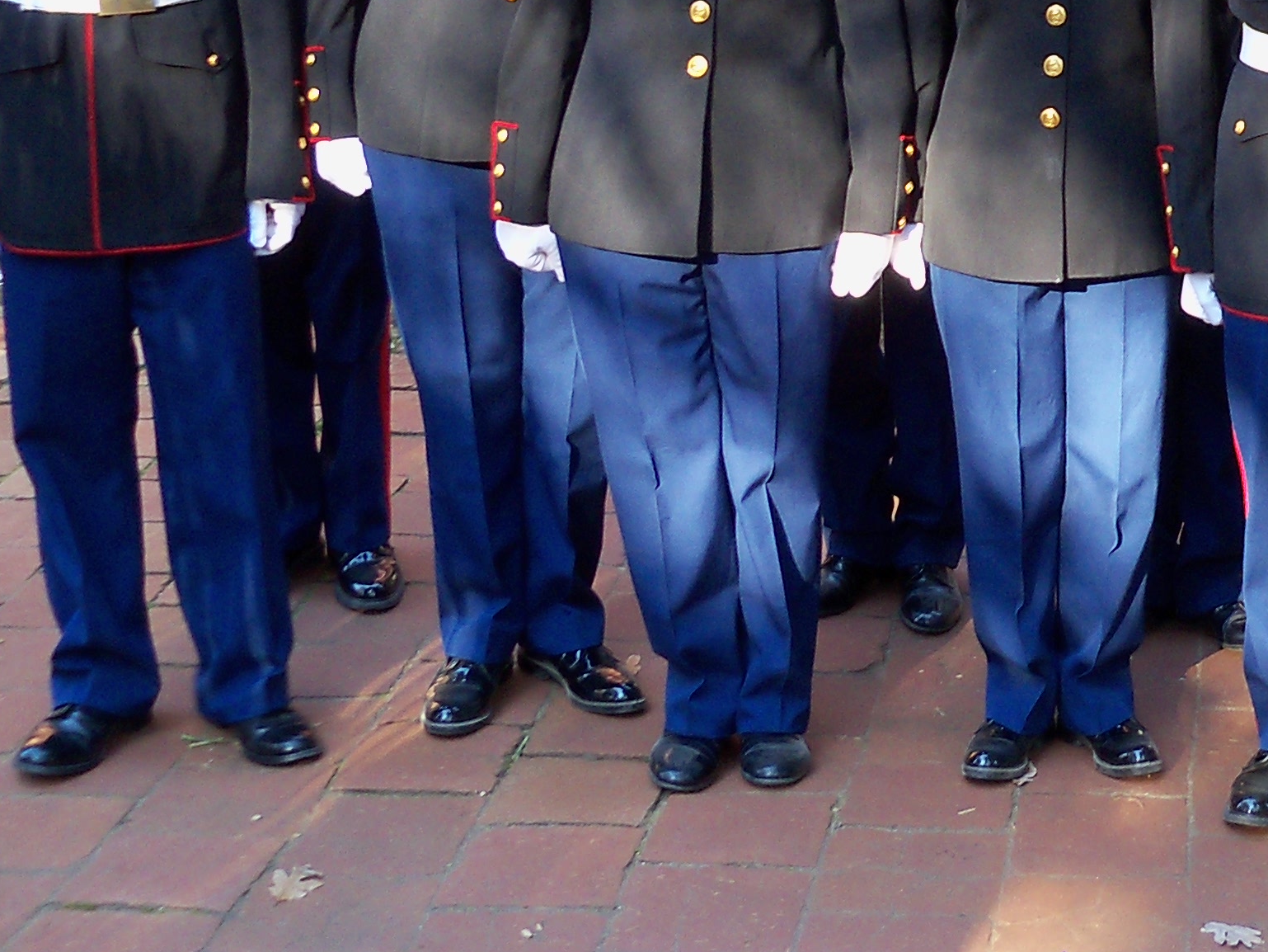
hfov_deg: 22.3
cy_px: -11
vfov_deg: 17.4
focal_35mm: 83
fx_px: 3041
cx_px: 1374
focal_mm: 6.2
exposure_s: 1/40
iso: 125
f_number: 3.5
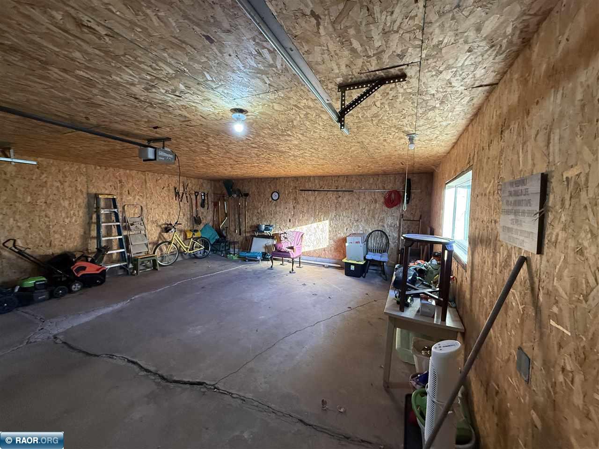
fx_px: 242
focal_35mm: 14
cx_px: 300
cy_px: 224
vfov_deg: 85.7
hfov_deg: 102.1
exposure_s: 1/120
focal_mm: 2.22
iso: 320
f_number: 2.2
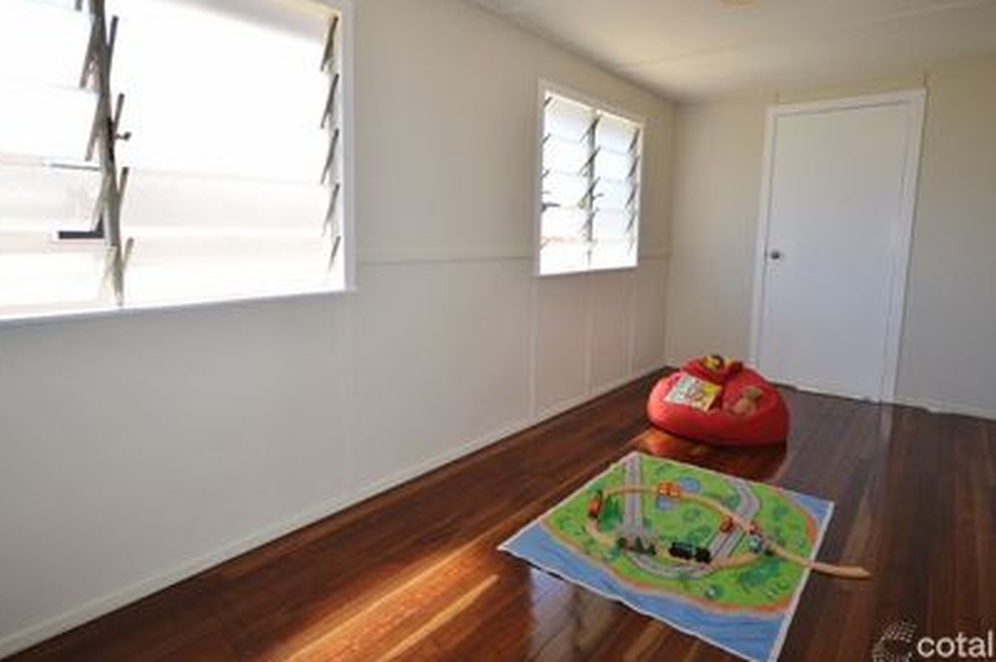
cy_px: 307
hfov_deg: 83.2
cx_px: 488
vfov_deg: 61.0
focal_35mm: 20
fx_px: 561
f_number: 4.2
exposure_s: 1/125
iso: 160
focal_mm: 11.5
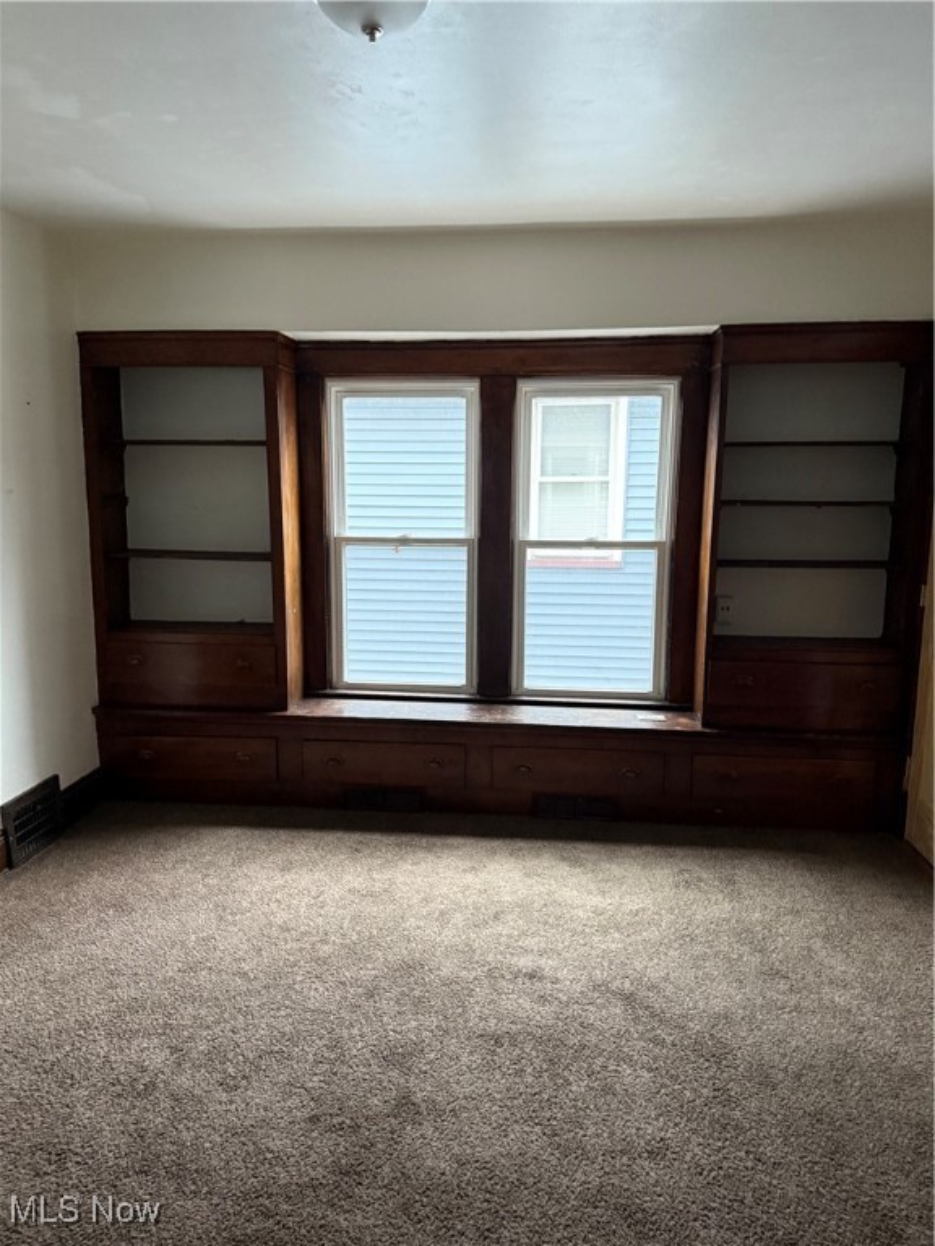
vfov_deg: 71.6
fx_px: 864
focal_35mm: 24
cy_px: 623
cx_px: 468
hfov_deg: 56.8
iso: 640
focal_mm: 6.76
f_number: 1.78
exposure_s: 1/60
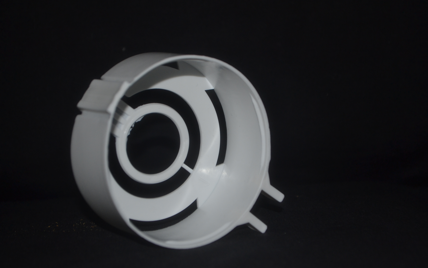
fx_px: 986
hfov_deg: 24.5
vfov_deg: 15.5
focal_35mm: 85
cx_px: 213
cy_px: 132
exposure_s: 1/60
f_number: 5.6
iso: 640
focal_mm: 55
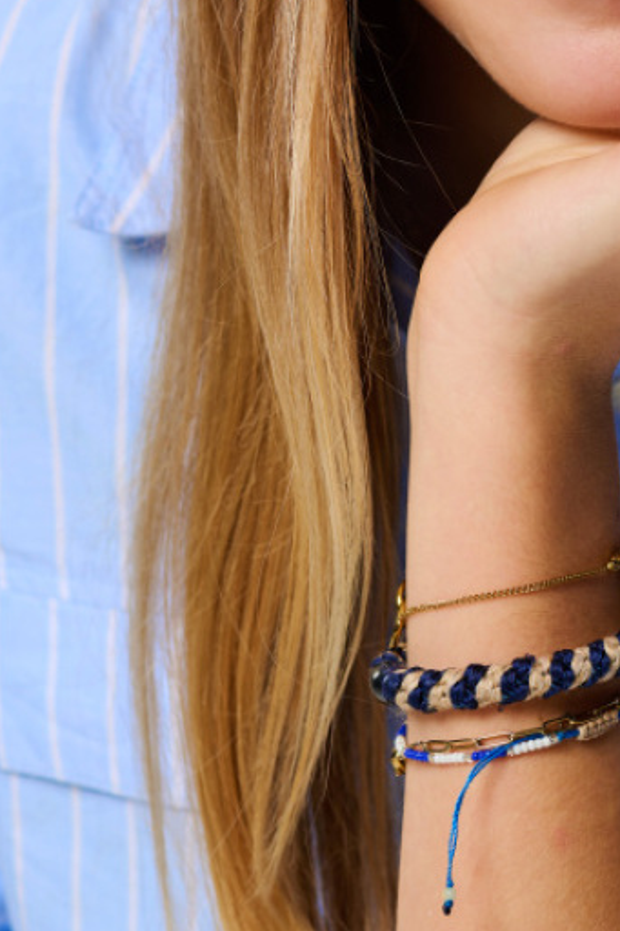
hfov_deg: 5.6
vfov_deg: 8.3
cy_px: 31
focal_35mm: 246
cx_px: 638
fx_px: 6359
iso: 100
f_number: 9
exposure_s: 1/125
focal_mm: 105
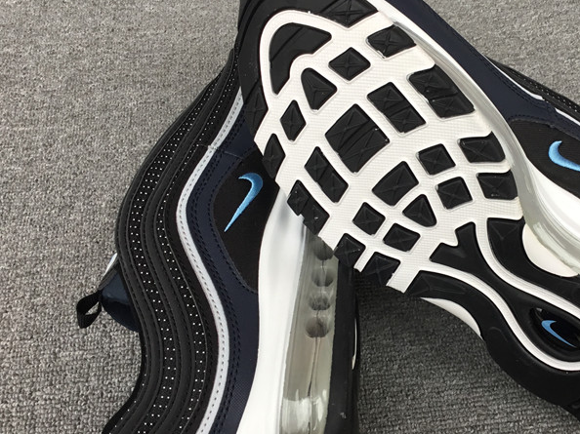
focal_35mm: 47
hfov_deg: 39.6
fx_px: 787
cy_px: 196
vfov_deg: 30.8
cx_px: 416
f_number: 2.4
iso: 25
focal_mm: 3.3
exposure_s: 1/50
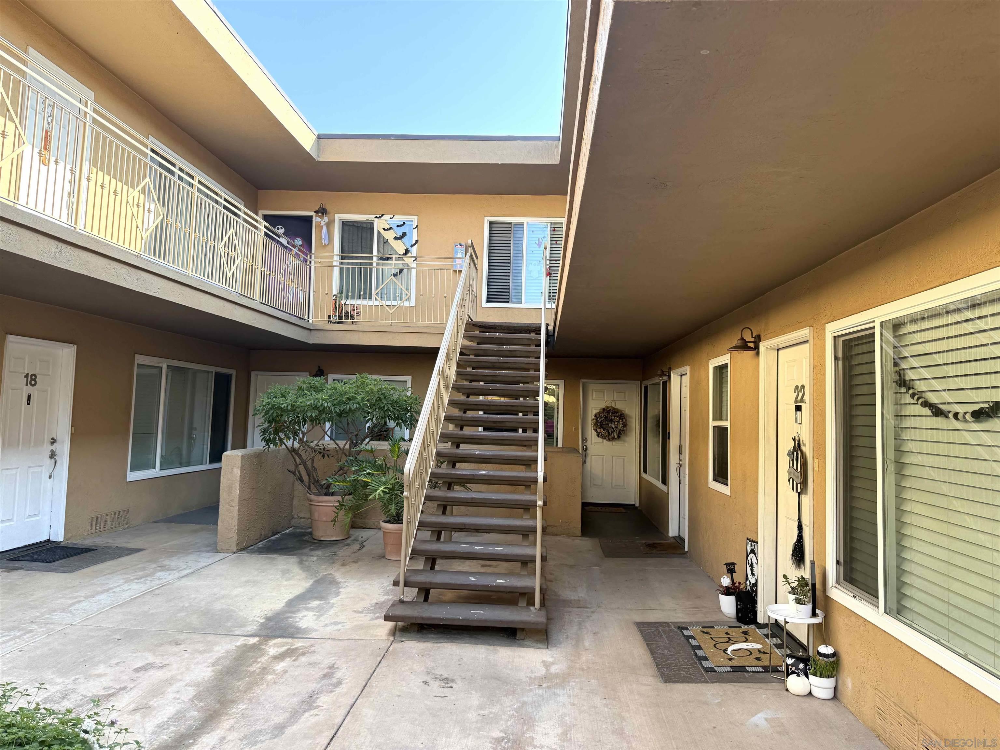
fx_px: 693
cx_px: 500
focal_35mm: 24
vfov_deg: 56.8
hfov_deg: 71.6
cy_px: 375
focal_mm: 6.76
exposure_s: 1/389
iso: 100
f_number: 1.78
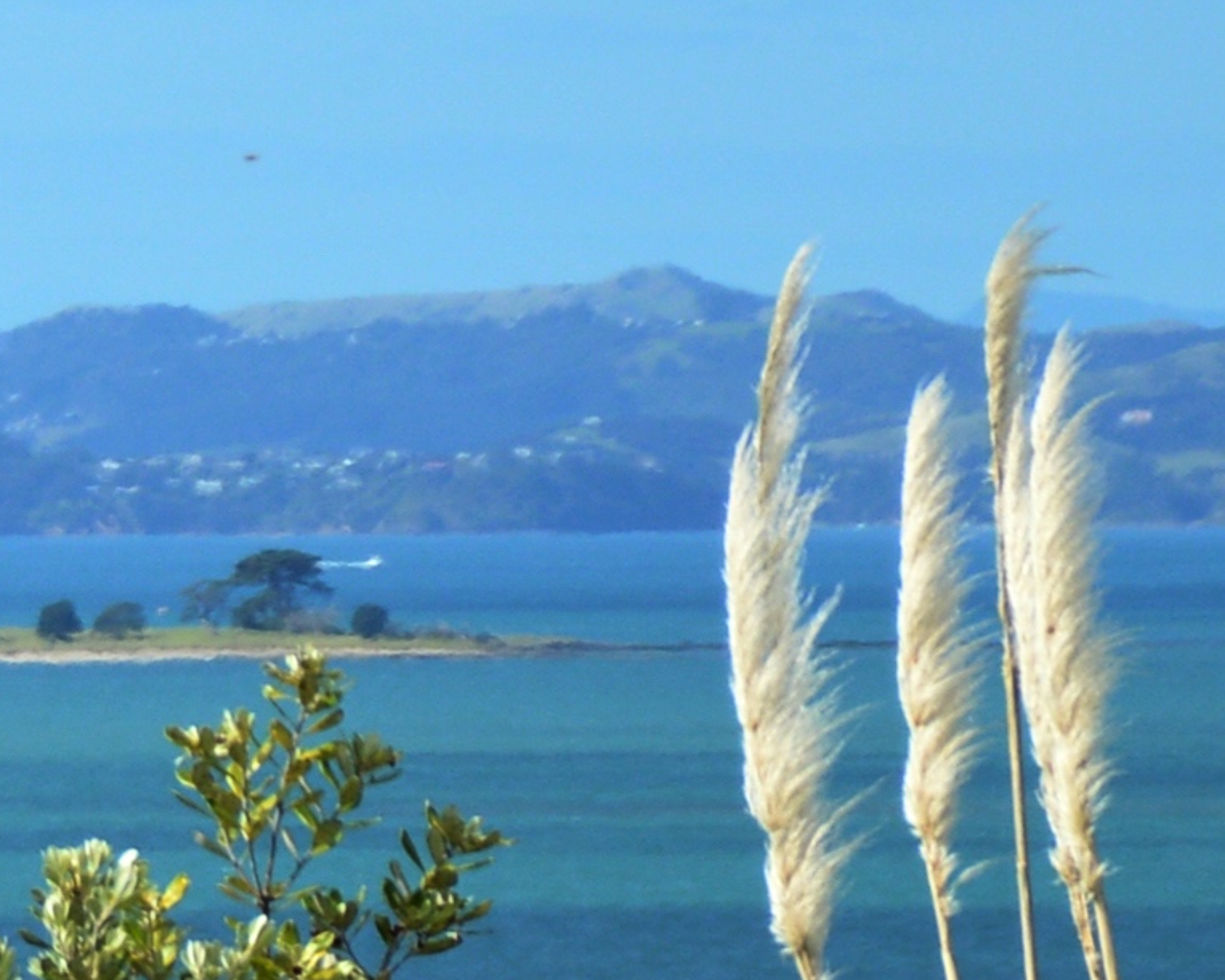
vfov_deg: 1.8
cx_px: -2301
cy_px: 343
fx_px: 31638
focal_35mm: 873
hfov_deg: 2.2
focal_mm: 105
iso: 200
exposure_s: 1/640
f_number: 6.3
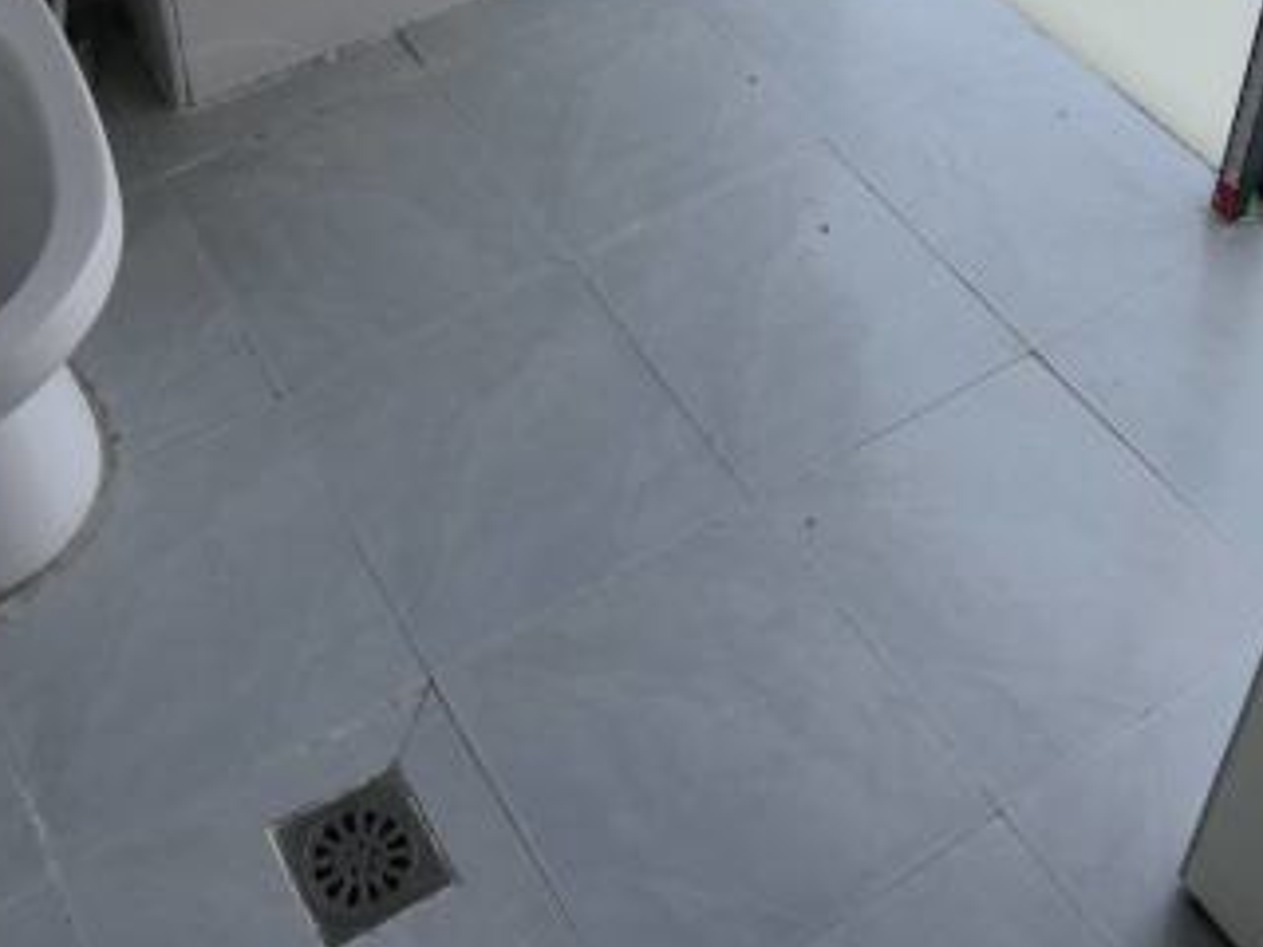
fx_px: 1642
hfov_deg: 41.9
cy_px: -197
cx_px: 513
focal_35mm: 45
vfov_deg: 28.0
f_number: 1.8
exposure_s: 1/190
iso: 50
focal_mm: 4.4
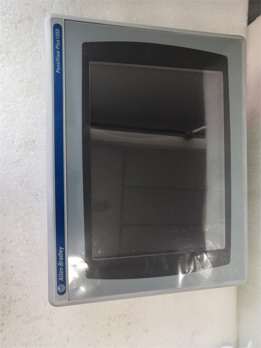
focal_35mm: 27
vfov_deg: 65.3
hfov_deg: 51.4
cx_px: 130
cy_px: 174
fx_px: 271
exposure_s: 1/50
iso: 100
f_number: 1.8
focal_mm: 3.95
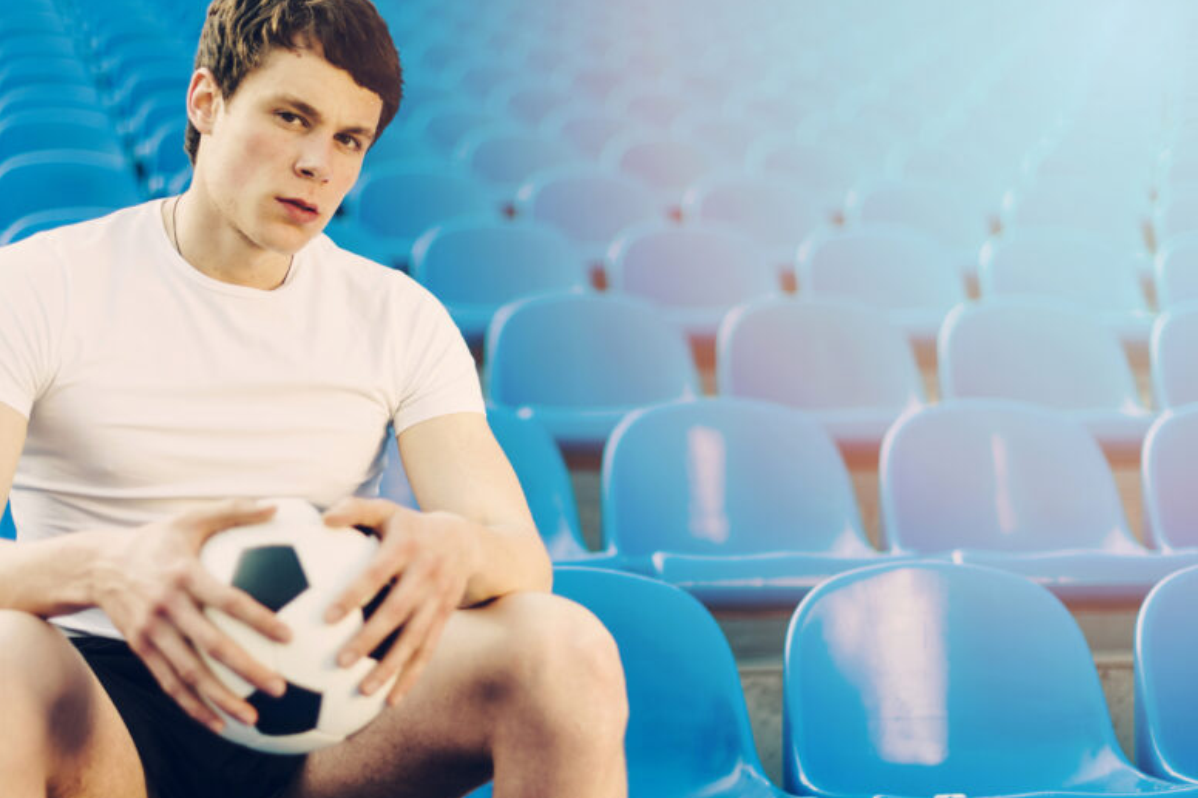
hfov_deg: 30.5
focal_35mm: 66
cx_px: 543
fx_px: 2196
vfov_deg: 20.6
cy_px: 459
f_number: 1.4
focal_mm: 50
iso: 100
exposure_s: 1/640
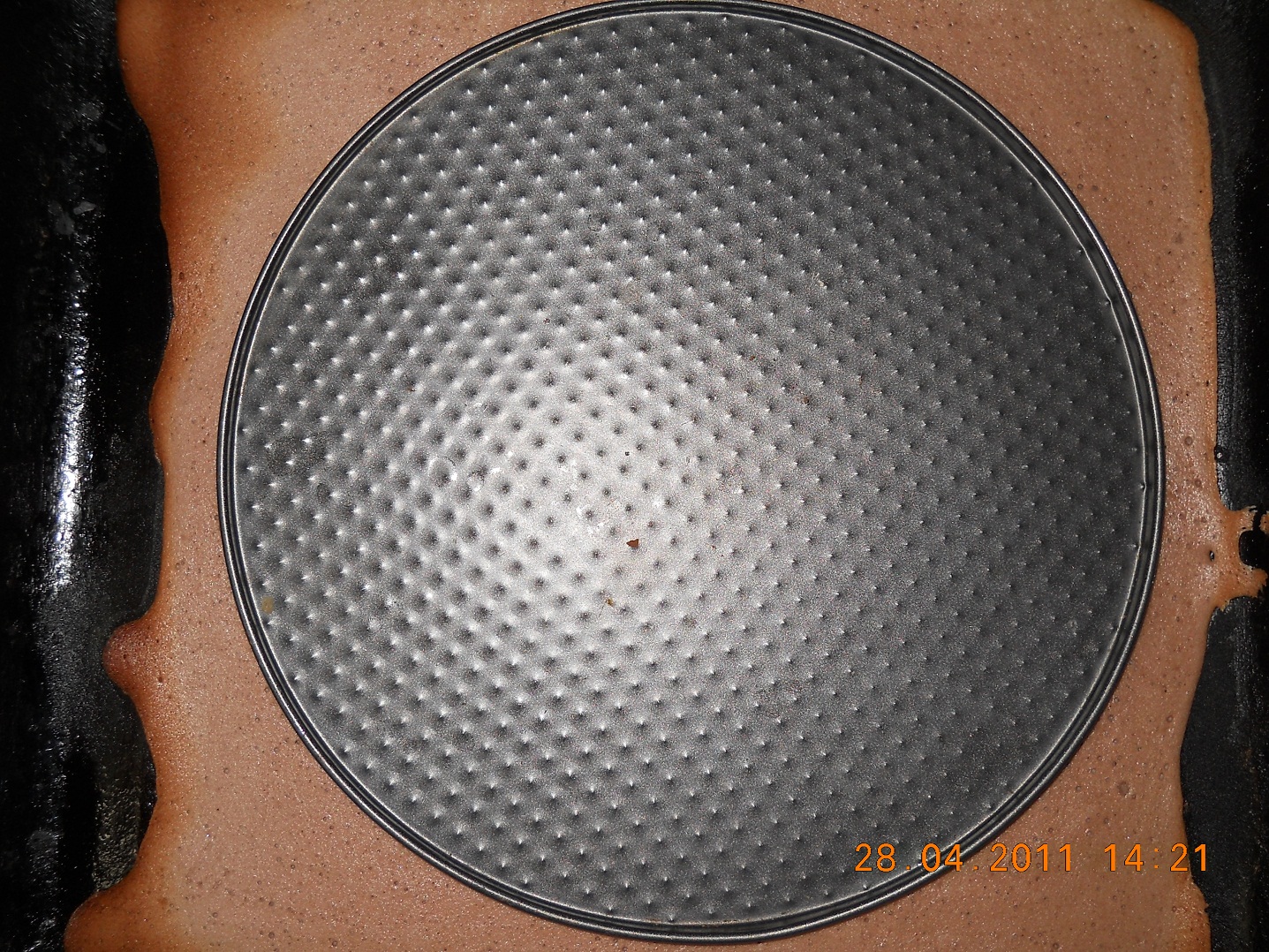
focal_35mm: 41
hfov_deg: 45.8
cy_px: 476
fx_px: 1503
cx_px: 634
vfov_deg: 35.1
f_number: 3.1
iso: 80
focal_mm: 6.72
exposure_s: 1/30
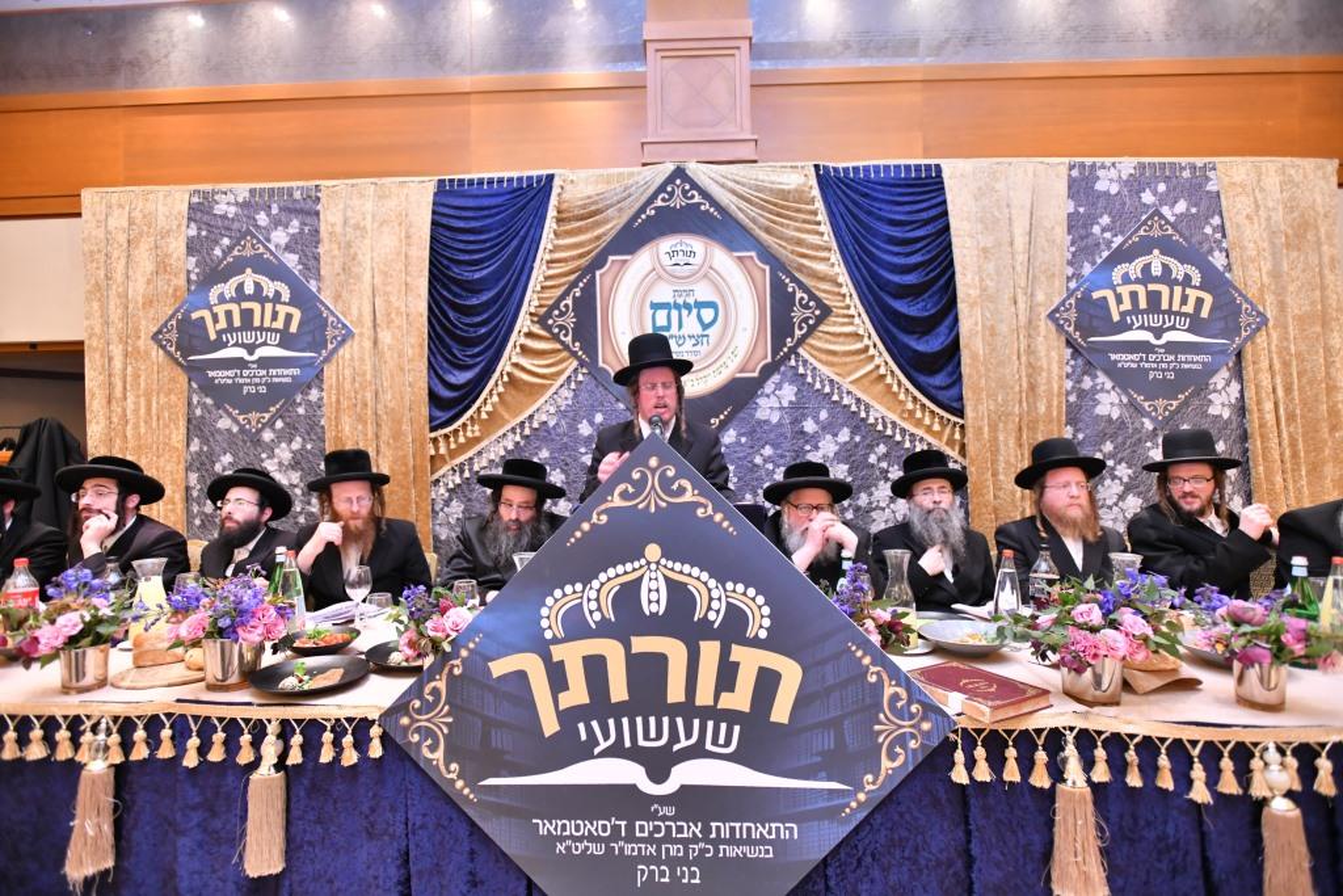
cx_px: 672
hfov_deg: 93.3
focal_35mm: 17
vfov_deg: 70.5
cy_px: 448
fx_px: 634
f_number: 3.5
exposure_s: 1/100
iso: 1600
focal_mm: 17
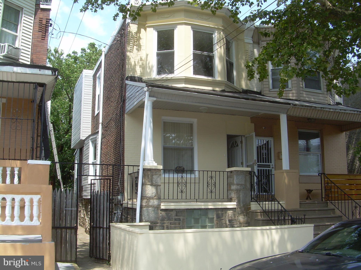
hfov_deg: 49.0
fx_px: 396
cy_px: 135
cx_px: 180
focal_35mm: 38
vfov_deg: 37.7
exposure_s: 1/193
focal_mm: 6.3
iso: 50
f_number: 4.6
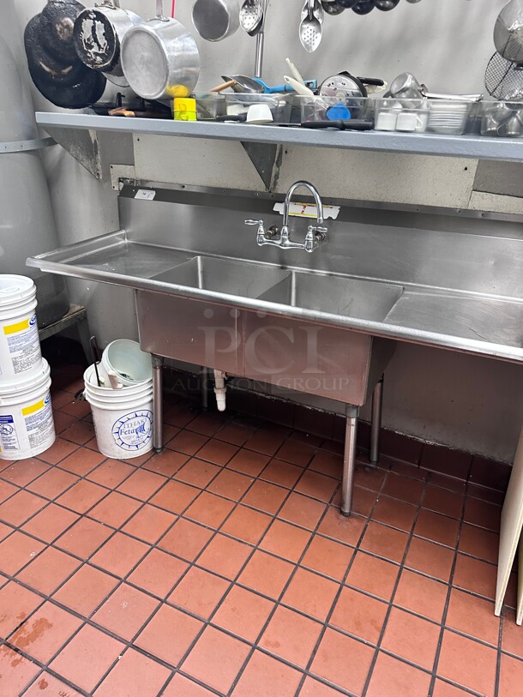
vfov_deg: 71.6
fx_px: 483
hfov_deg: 56.8
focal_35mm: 24
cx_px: 262
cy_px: 348
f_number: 1.78
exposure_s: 1/60
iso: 400
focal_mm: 6.86
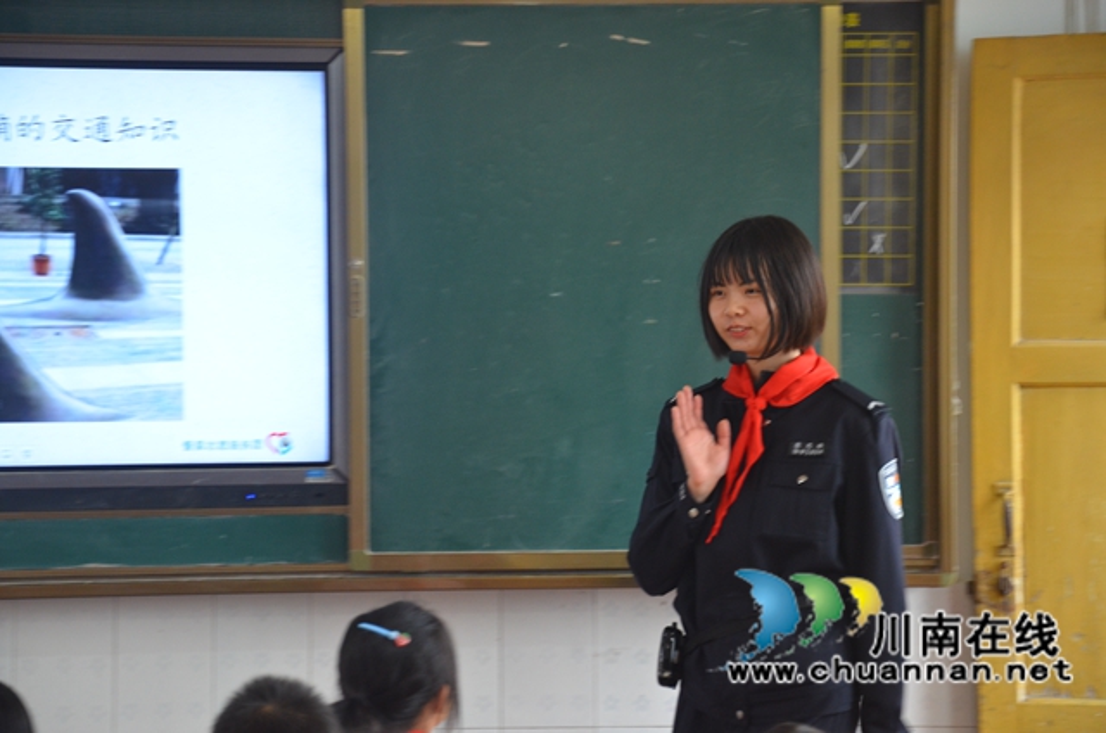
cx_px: 553
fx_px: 3449
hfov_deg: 18.2
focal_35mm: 112
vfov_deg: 12.1
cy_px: 366
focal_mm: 75
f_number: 5.3
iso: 800
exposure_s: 1/30
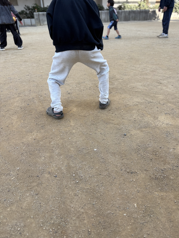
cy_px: 116
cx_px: 92
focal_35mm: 27
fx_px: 186
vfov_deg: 65.3
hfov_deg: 51.3
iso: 50
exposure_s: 1/531
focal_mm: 5.96
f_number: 1.6
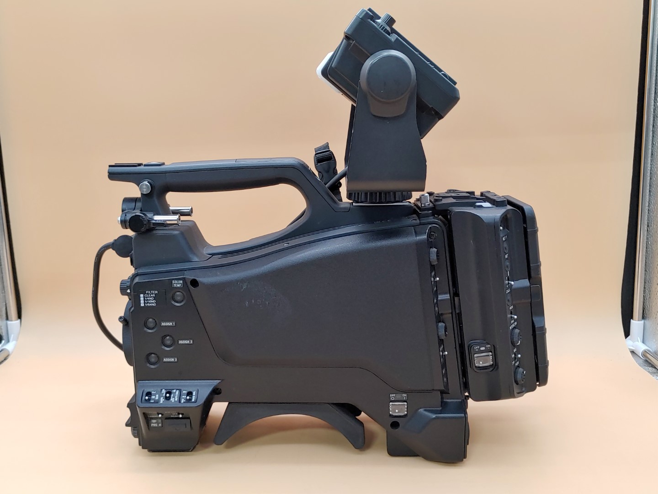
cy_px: 247
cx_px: 329
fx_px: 684
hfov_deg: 51.4
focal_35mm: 36
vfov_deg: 39.7
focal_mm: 4.36
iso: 50
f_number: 1.8
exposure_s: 1/60
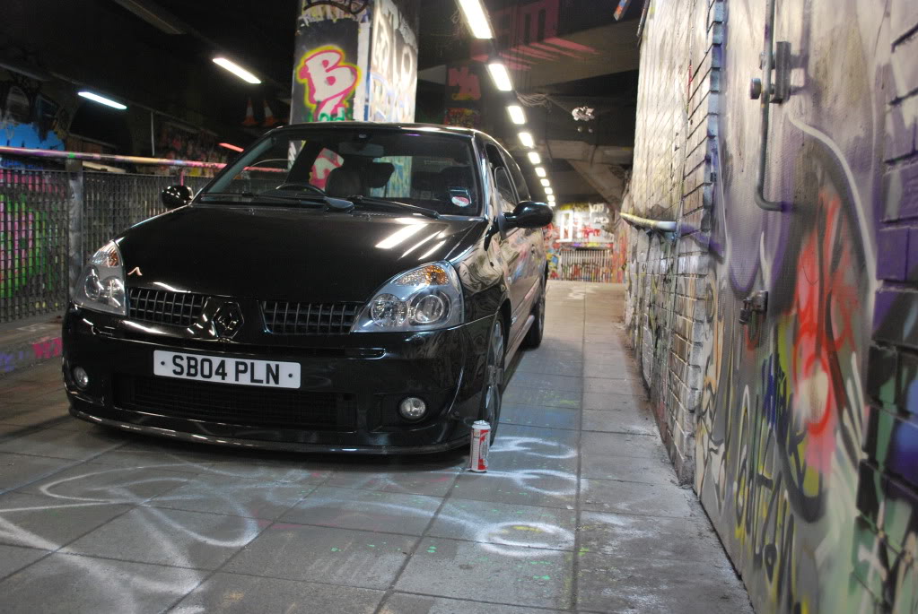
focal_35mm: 33
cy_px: 307
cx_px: 459
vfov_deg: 40.1
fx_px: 843
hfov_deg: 57.2
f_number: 4
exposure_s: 1/13
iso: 800
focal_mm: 22
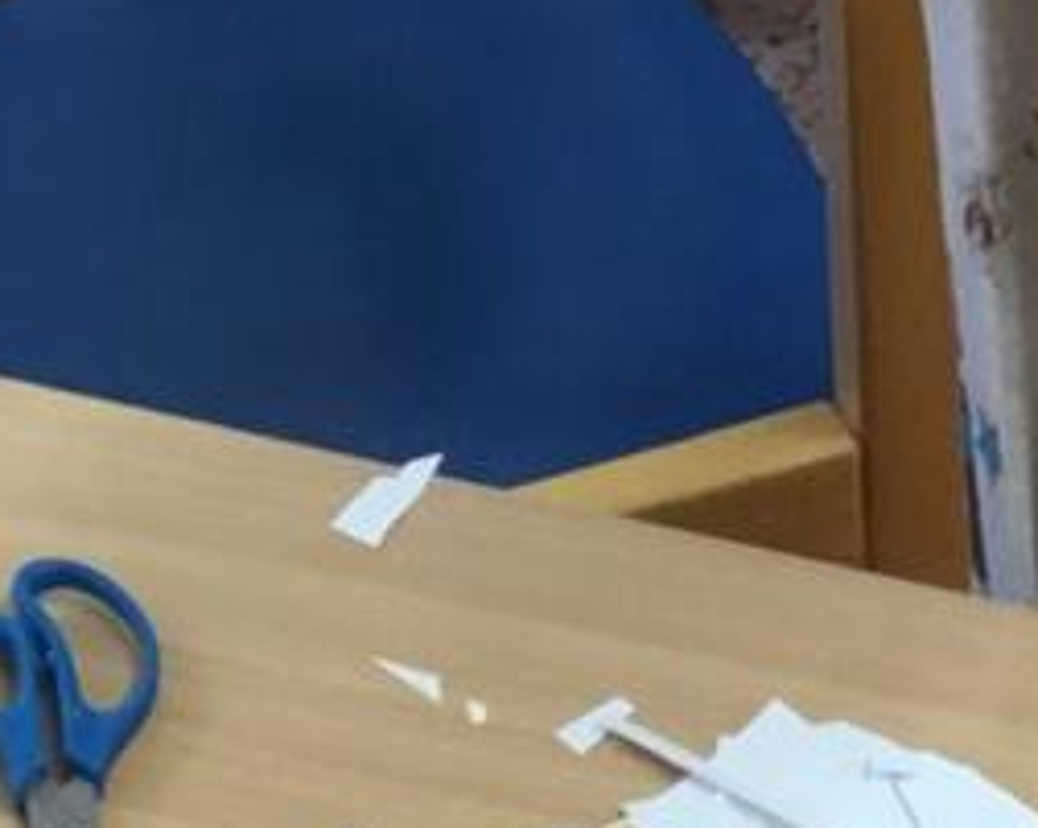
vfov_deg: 9.5
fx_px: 4940
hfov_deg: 12.0
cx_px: 803
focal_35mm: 161
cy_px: 82
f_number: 2.4
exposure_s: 1/33
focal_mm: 3.3
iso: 125
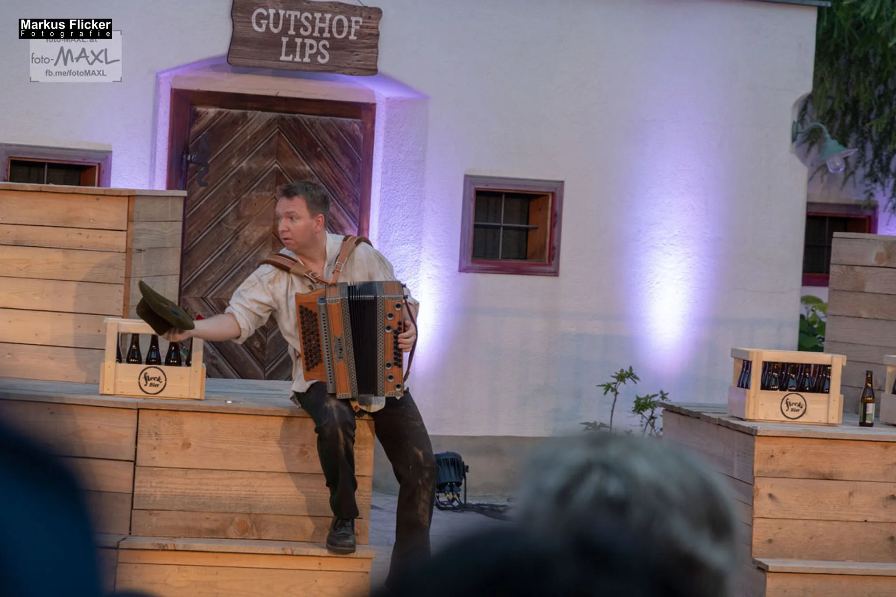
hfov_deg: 17.1
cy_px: 298
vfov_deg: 11.4
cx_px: 448
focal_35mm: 120
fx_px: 2986
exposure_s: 1/250
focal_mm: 80
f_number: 5
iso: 400
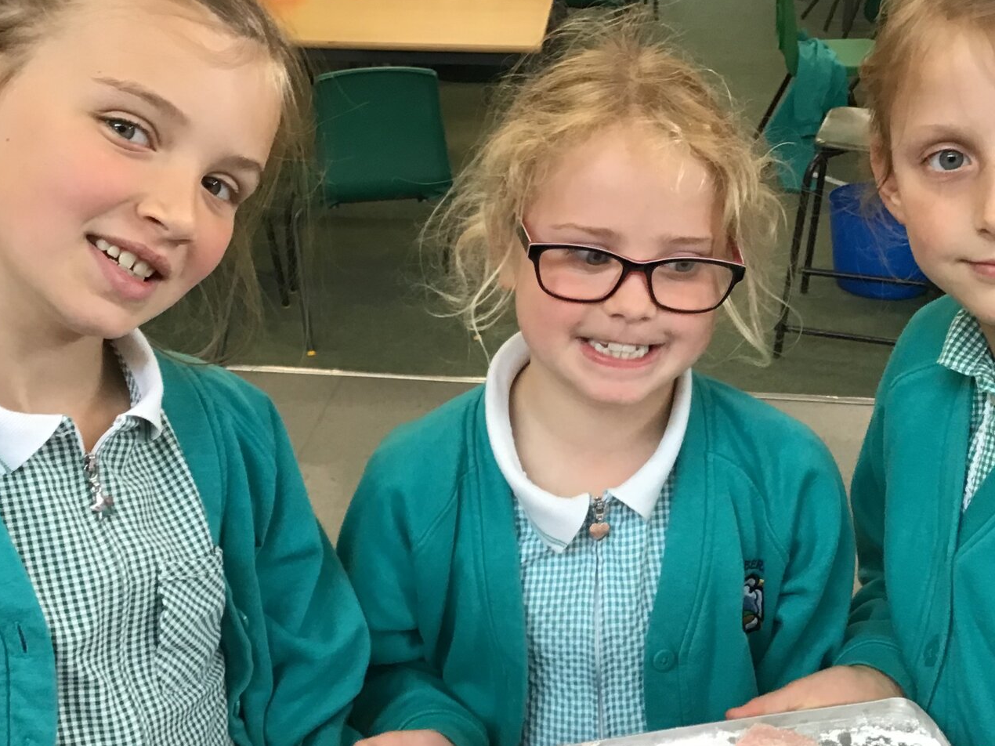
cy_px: 442
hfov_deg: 38.2
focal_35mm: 50
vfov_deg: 29.0
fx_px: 1437
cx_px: 544
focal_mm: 3.3
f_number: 2.4
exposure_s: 1/33
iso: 125
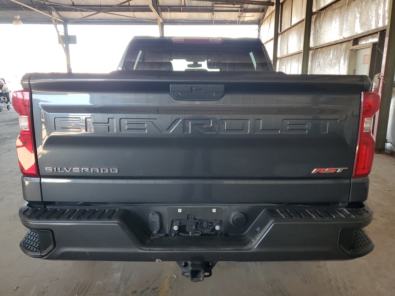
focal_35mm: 26
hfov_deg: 67.3
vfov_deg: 53.1
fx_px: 297
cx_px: 198
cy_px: 148
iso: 88
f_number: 1.5
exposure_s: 1/120
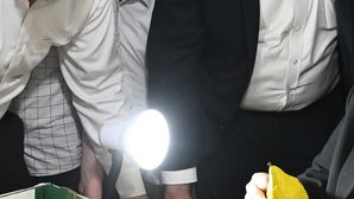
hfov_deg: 18.1
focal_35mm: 118
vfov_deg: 10.3
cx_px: 138
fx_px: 1108
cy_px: 84
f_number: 3.5
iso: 2000
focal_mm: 24
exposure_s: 1/250
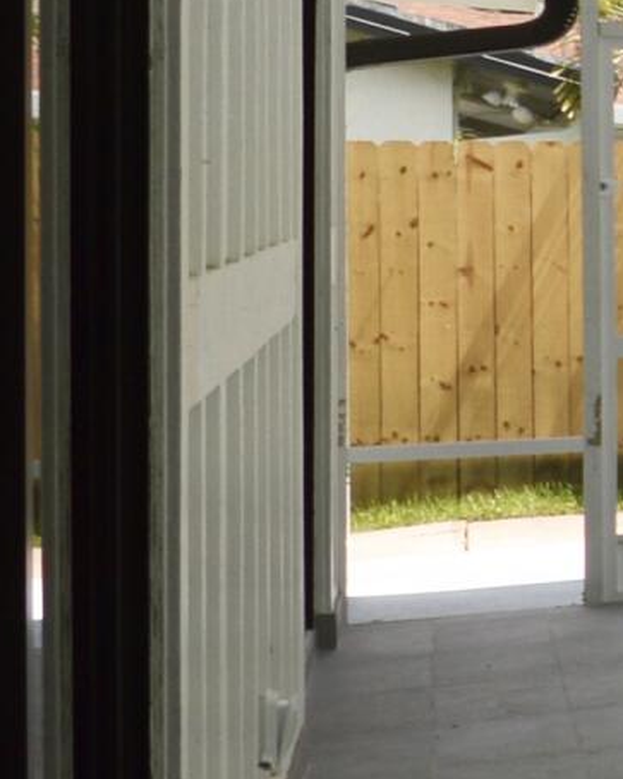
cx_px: 2259
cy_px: 216
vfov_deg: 20.5
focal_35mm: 93
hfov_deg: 9.2
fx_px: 2144
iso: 100
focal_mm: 10
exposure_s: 1/160
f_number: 6.3
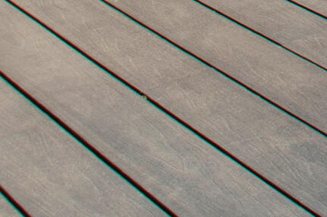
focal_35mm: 104
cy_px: -431
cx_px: 970
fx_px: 944
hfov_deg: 11.5
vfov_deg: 9.9
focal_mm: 10
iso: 100
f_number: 8
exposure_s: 1/160
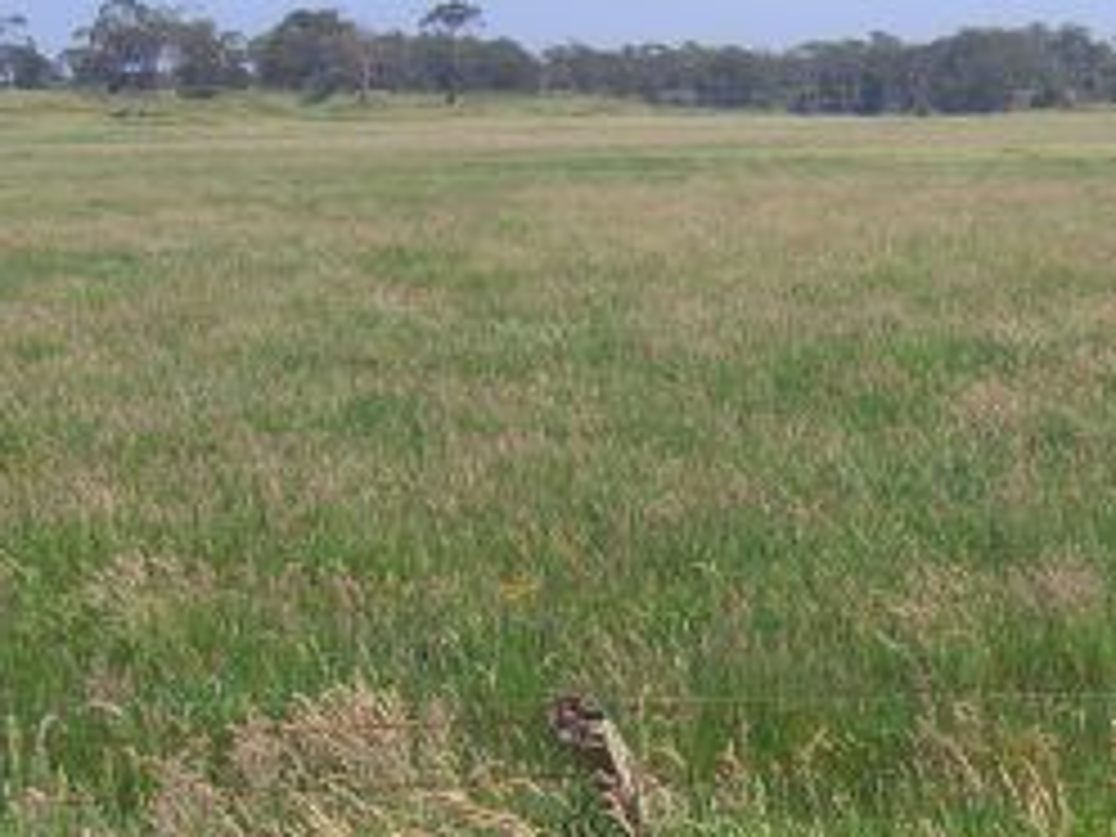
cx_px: 866
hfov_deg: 24.4
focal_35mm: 79
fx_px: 2547
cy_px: 580
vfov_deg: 18.6
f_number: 8
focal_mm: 7.9
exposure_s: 1/160
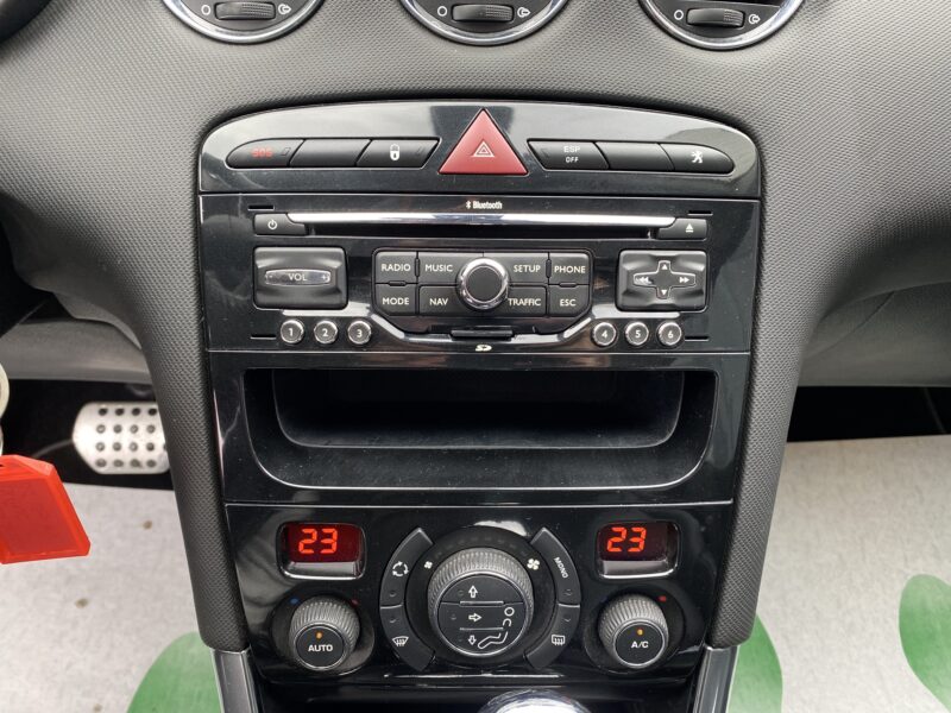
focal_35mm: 26
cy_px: 356
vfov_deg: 53.1
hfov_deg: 67.3
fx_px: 714
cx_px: 476
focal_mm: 4.25
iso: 125
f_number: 1.8
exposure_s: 1/120
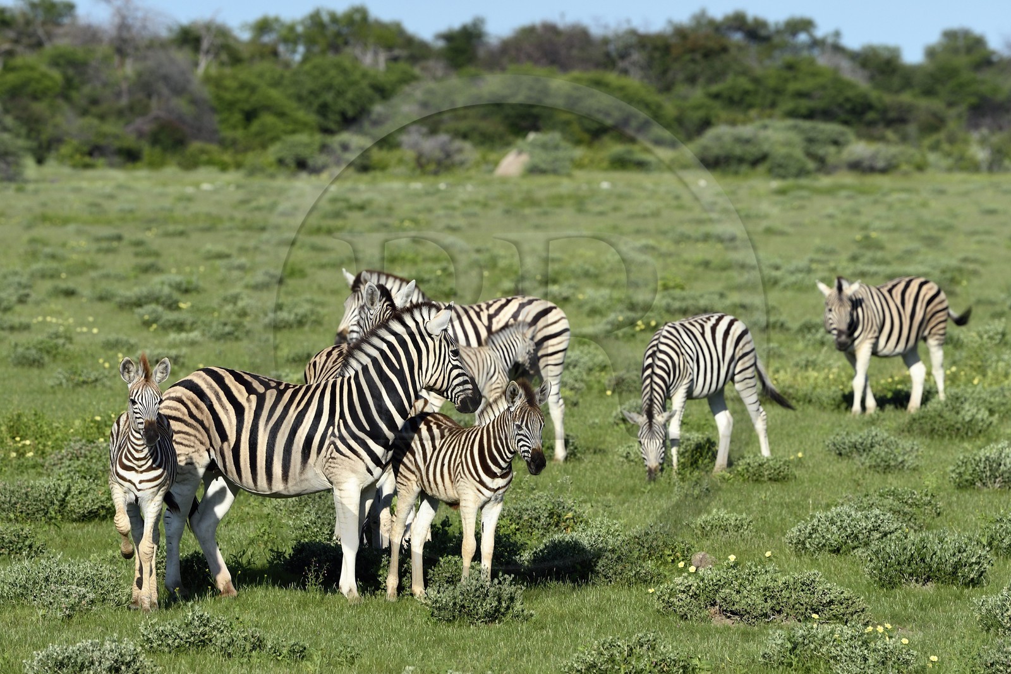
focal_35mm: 280
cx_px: 506
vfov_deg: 4.9
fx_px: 7861
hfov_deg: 7.4
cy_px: 337
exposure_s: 1/2000
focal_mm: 280
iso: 400
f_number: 7.1
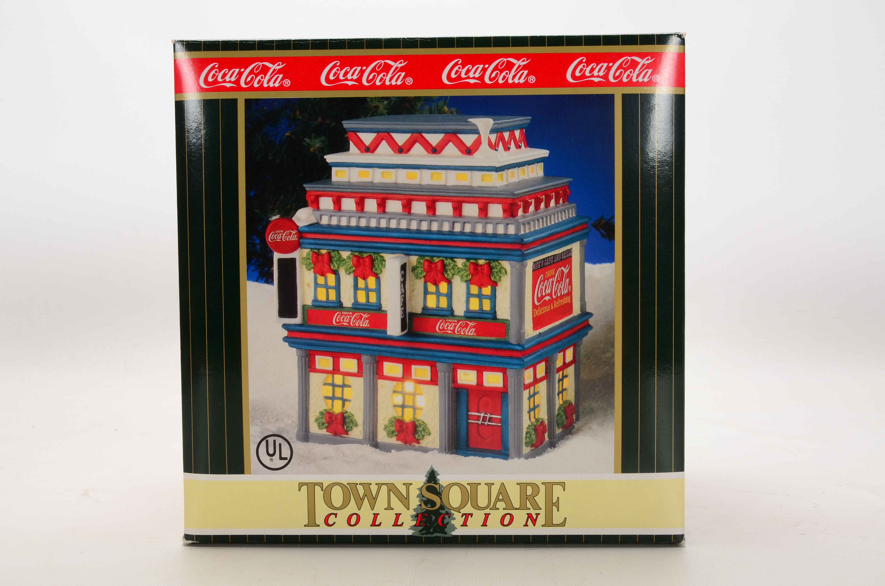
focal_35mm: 39
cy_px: 293
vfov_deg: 34.1
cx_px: 442
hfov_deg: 49.6
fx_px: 957
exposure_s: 1/160
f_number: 14
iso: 200
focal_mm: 26
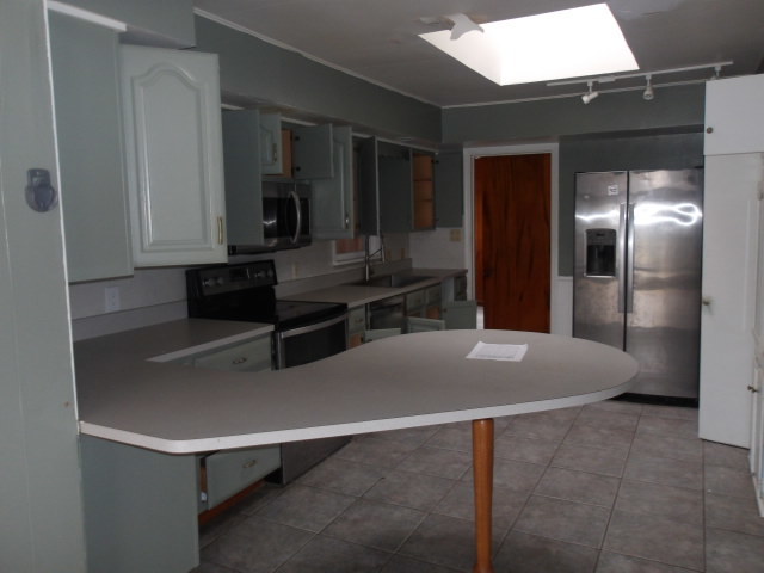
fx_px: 596
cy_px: 286
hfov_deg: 65.3
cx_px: 382
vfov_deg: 51.4
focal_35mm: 27
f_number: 3
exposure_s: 1/60
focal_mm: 4.9
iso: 320
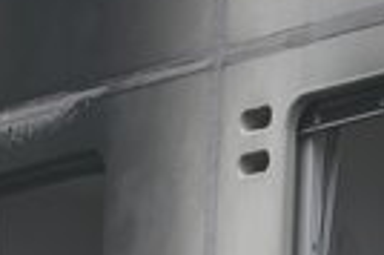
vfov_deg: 1.8
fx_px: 7969
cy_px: 342
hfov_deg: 2.8
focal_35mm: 748
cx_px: 63
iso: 640
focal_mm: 200
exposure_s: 1/1600
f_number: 2.8
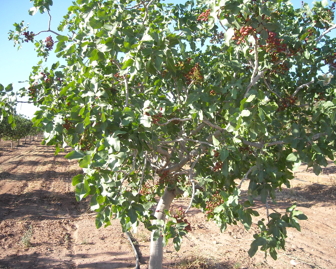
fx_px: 368
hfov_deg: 49.1
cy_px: 135
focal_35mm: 37
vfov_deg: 40.1
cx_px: 171
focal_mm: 5.7
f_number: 2.8
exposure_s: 1/309
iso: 64
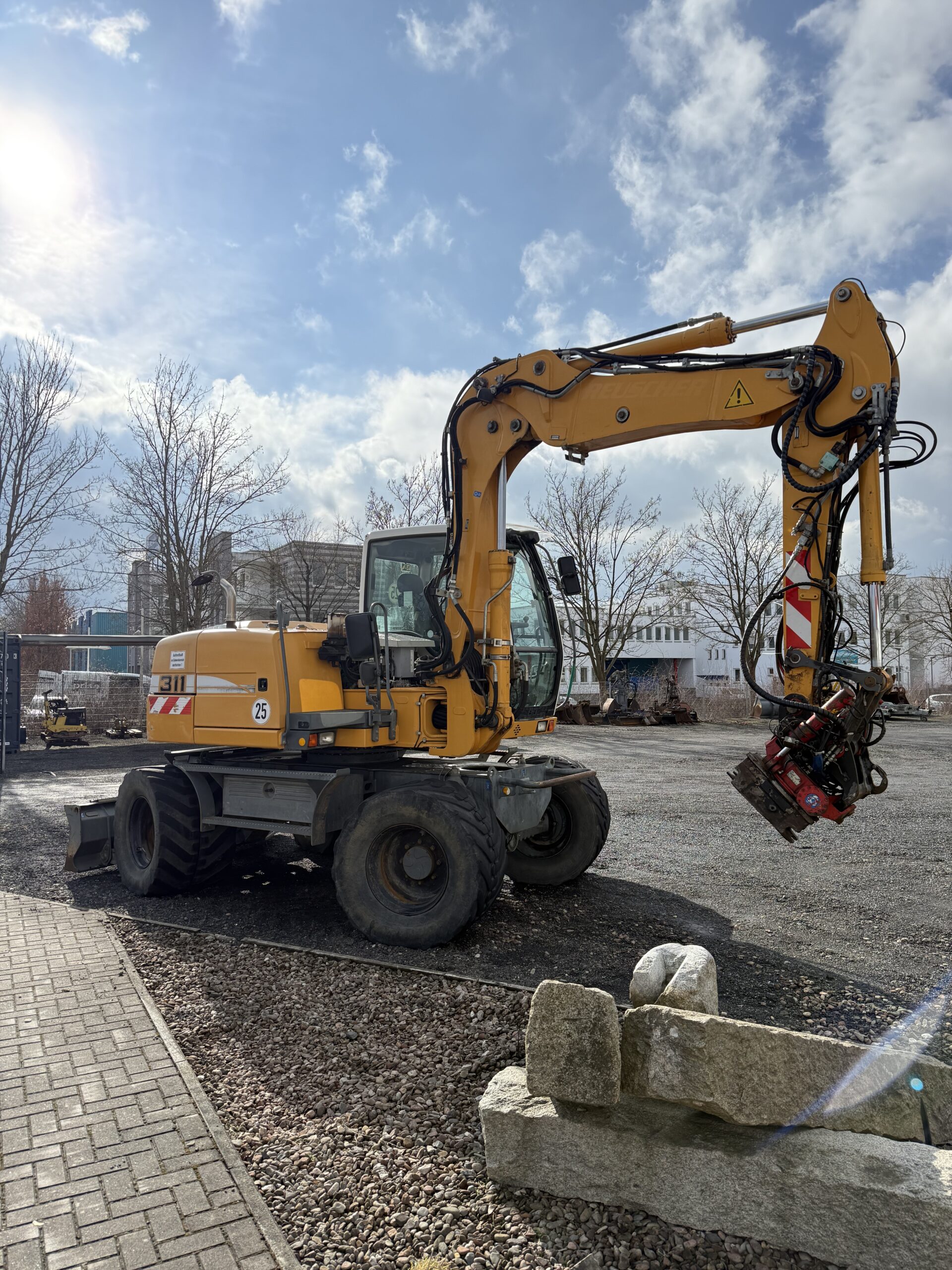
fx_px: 880
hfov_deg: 56.8
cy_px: 635
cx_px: 476
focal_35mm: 24
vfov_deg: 71.6
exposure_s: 1/3584
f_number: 1.78
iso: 100
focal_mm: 6.76
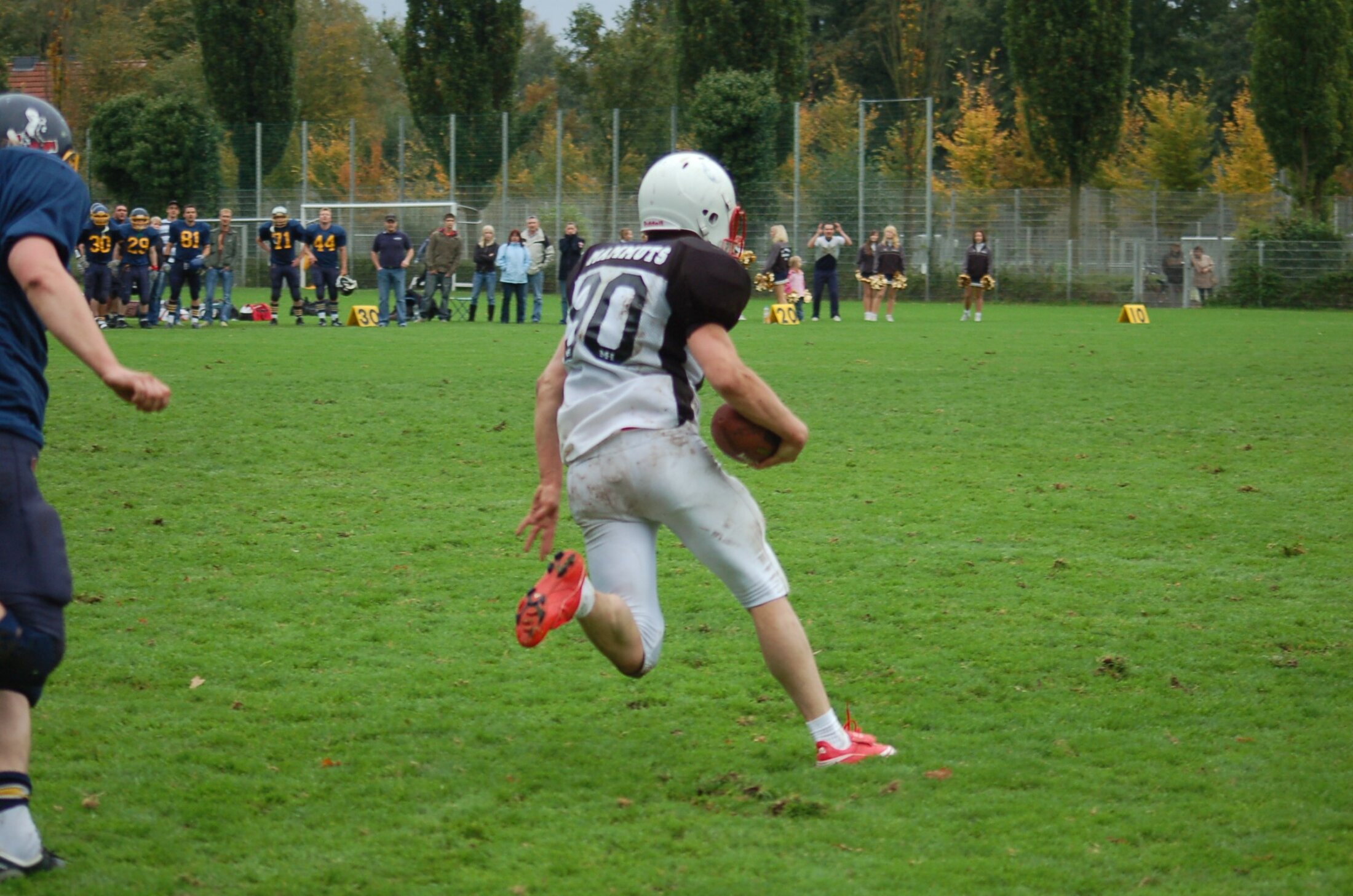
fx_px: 3939
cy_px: 448
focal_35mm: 105
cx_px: 676
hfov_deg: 19.5
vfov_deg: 13.0
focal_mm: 70
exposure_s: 1/500
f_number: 4
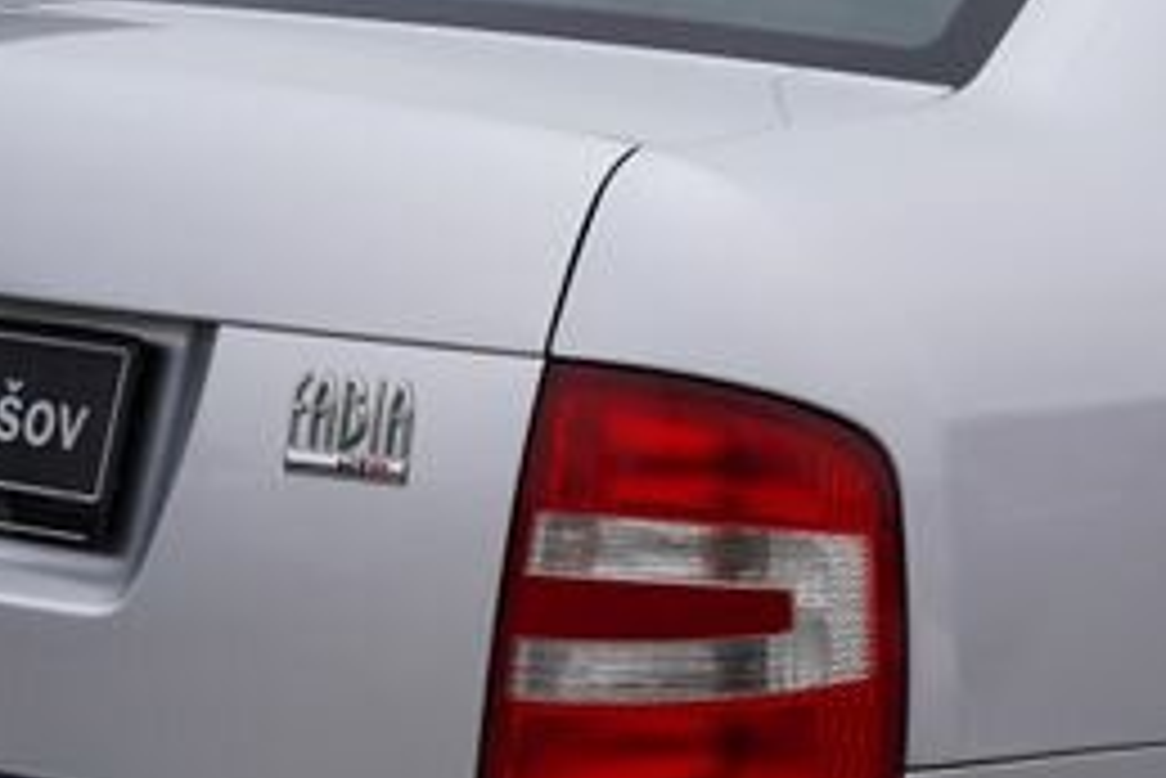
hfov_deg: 12.8
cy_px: 443
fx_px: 5120
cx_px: 1265
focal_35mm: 158
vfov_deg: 8.7
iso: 100
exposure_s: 1/100
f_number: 4.5
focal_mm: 40
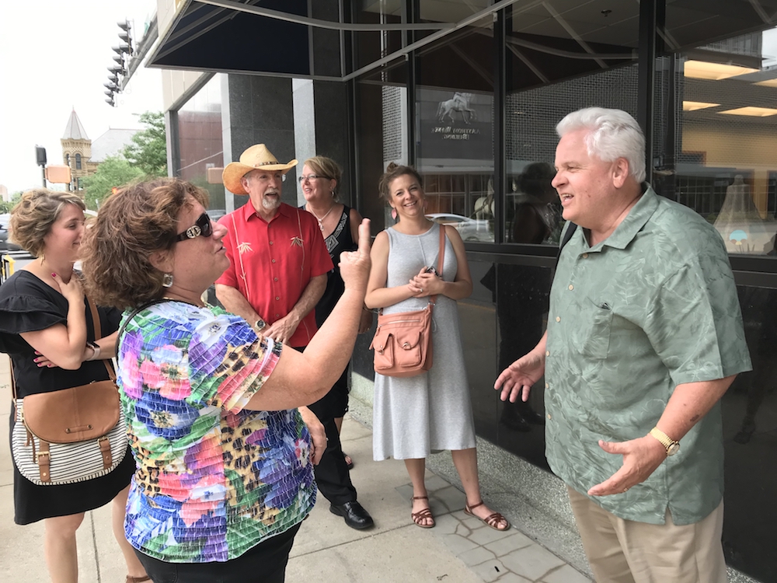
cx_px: 388
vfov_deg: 49.7
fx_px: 628
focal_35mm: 28
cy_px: 292
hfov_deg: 63.4
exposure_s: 1/120
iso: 25
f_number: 1.8
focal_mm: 3.99
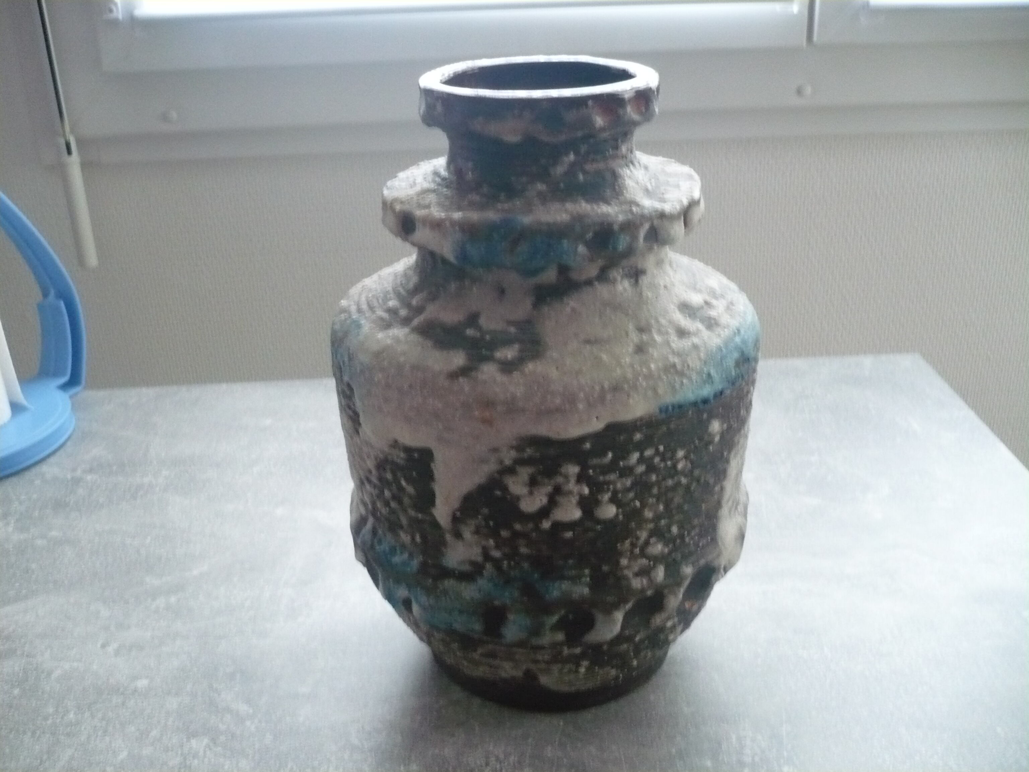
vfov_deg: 40.7
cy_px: 386
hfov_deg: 52.6
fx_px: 1040
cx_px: 514
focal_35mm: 35
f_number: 2.8
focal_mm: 5.8
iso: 400
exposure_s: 1/8
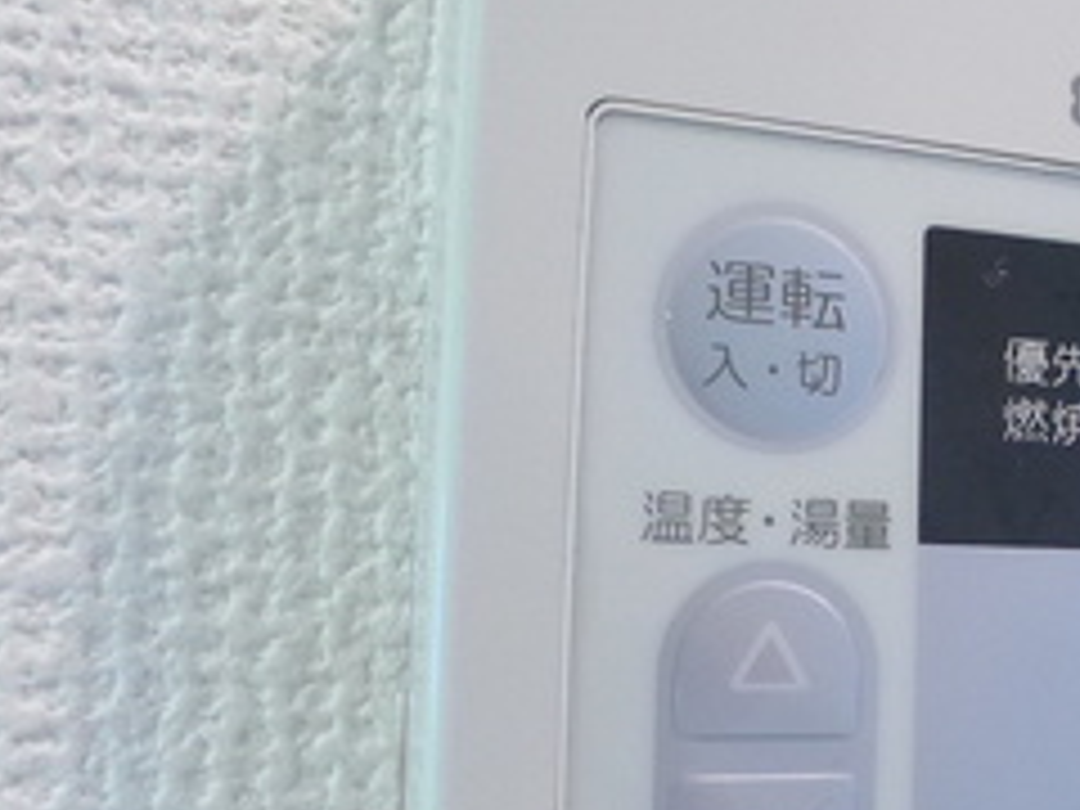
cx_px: 1112
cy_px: 470
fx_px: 2184
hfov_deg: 26.1
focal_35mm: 70
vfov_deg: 21.0
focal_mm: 5.1
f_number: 2
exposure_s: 1/15
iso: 400
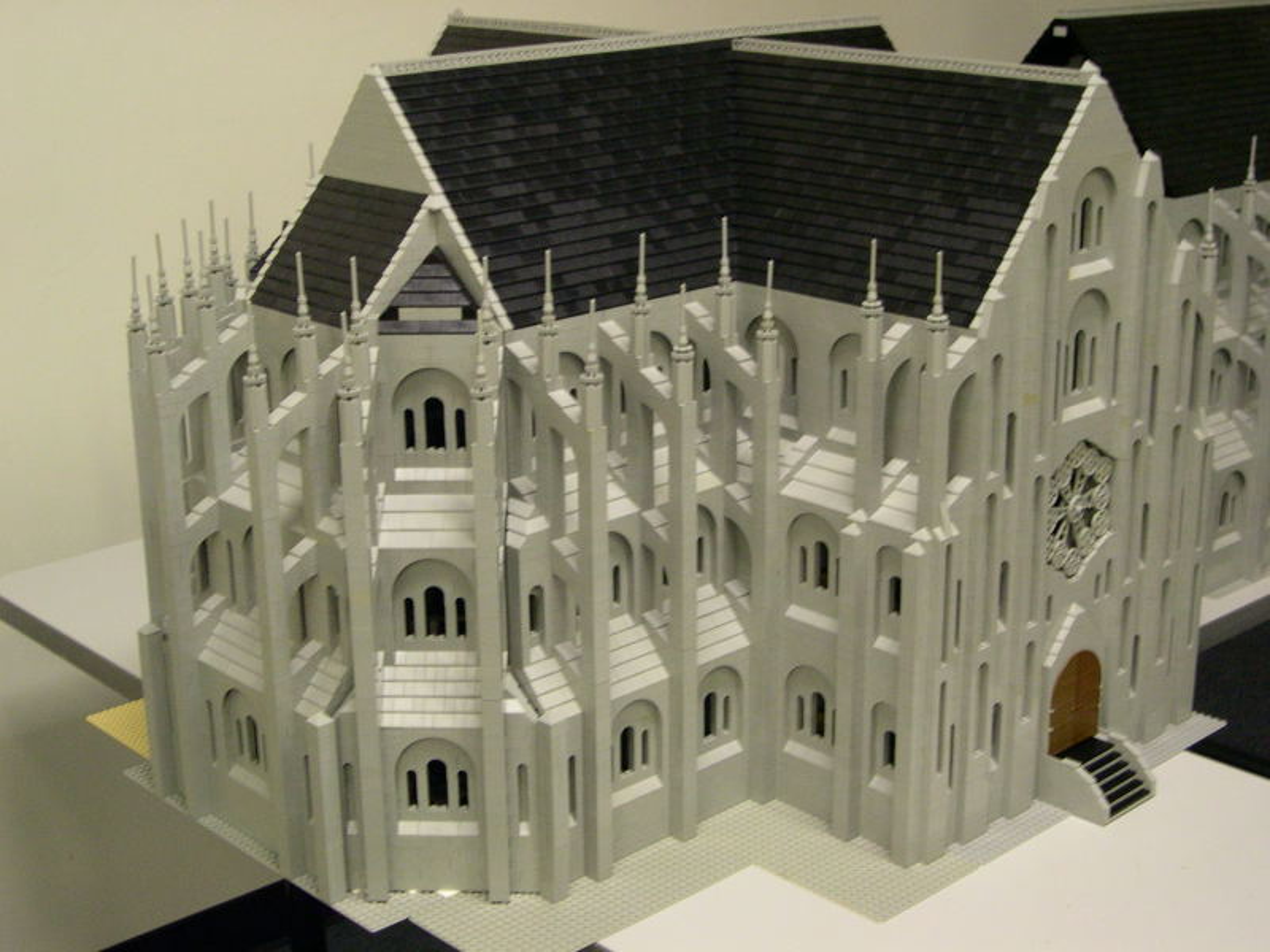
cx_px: 635
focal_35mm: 52
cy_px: 476
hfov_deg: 36.8
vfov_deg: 28.0
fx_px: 1908
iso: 400
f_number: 3.2
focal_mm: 11.1
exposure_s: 1/13.7
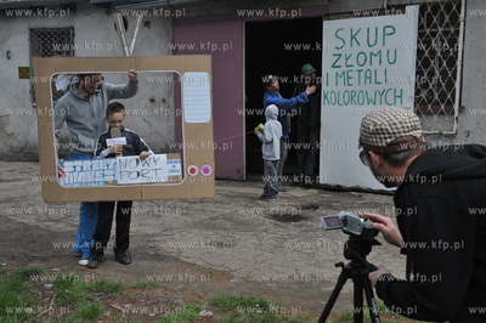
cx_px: 243
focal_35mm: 45
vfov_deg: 29.8
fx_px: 607
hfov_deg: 43.6
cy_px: 162
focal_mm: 45
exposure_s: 1/2000
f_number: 7.1
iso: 800
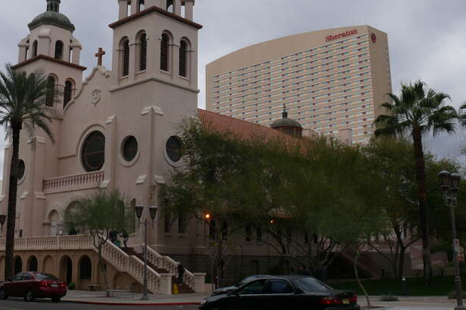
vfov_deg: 28.5
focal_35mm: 47
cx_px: 207
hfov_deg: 41.9
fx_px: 608
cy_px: 110
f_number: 4
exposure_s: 1/200
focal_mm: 7.4
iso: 100
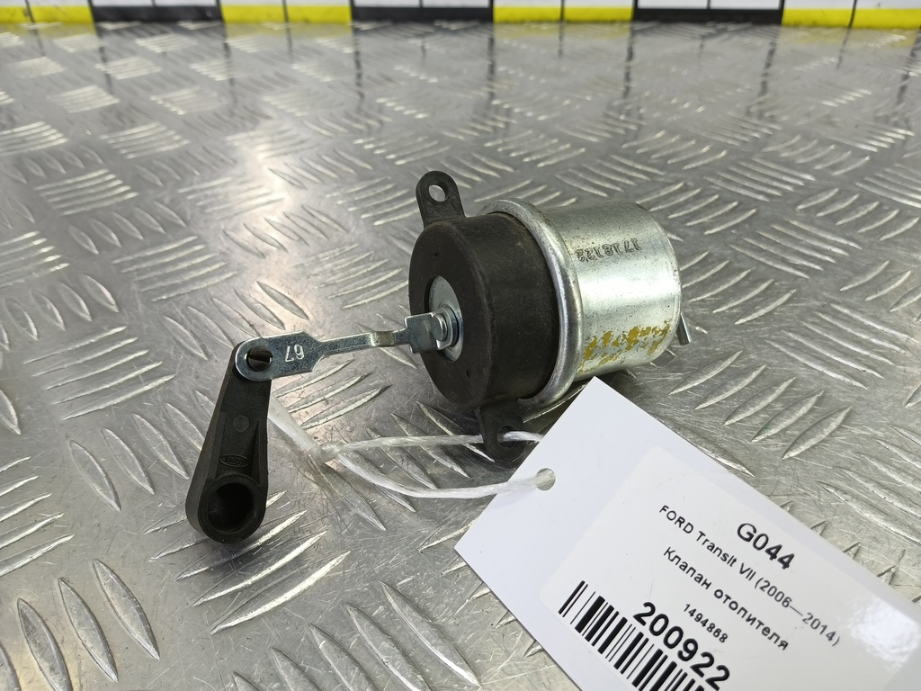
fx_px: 612
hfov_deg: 73.9
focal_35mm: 23
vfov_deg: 58.9
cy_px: 346
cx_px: 460
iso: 111
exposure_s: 1/50
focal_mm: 4.11
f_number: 1.6
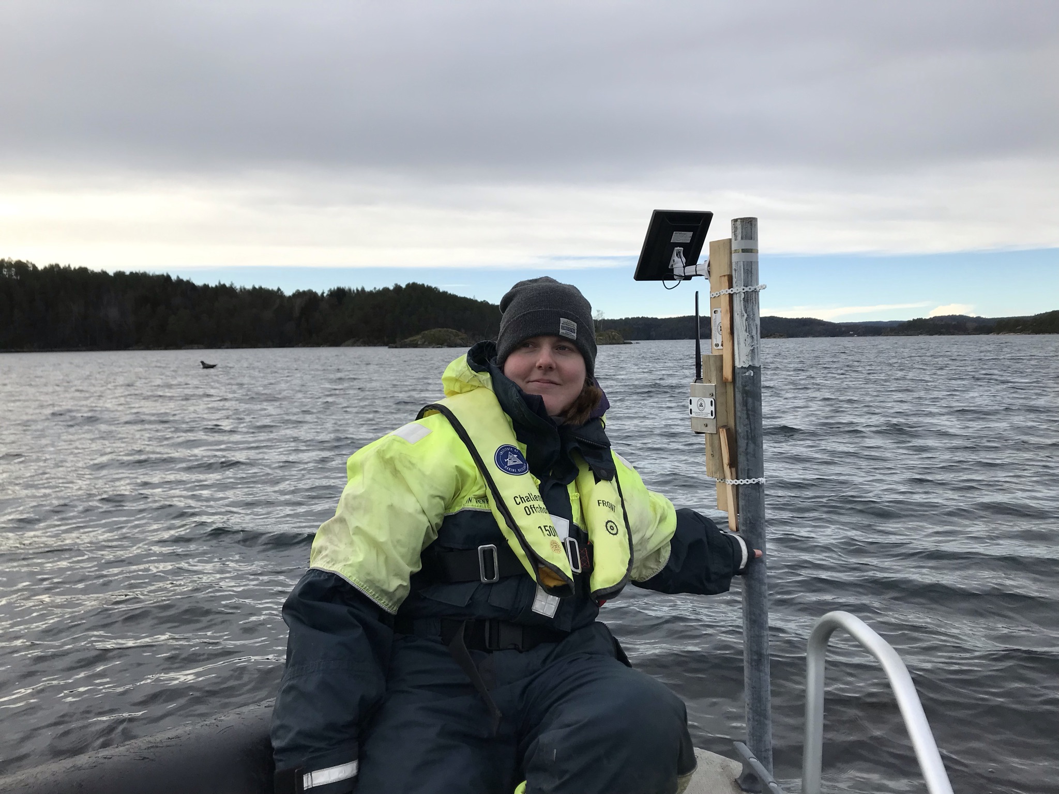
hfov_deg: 63.4
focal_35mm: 28
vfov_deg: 49.7
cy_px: 397
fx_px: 857
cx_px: 530
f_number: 1.8
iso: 20
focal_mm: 3.99
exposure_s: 1/1520
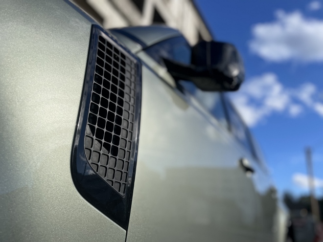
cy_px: 121
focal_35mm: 26
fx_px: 243
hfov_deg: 67.3
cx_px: 162
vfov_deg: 53.1
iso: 50
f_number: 1.6
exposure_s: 1/5556
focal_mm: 4.2
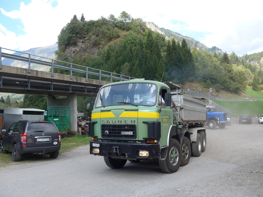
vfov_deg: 48.2
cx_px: 132
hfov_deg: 61.7
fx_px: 220
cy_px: 98
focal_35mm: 29
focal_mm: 6
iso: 80
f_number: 2.8
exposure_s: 1/400
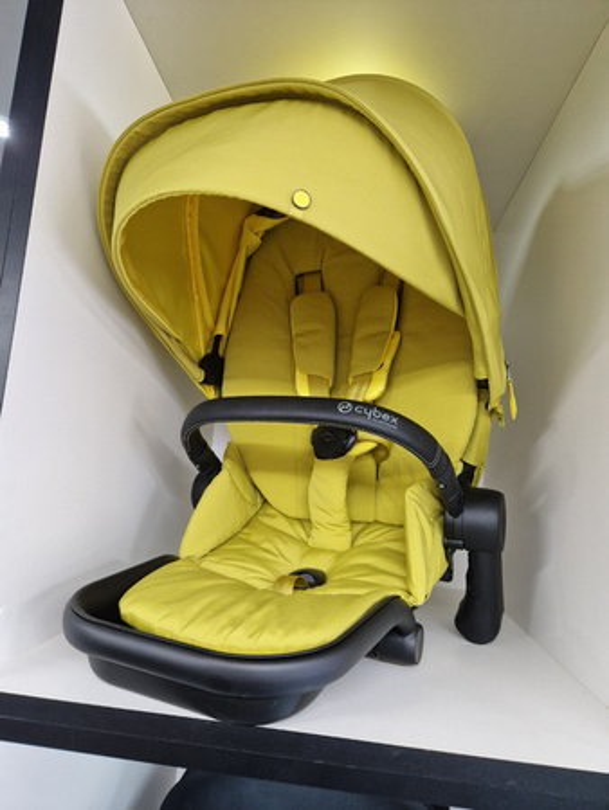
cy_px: 405
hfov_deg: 58.9
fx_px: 539
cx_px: 304
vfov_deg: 73.9
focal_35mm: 23
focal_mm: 5.4
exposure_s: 1/100
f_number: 1.8
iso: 50
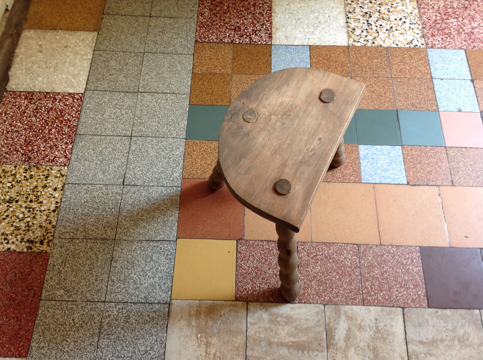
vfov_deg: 40.6
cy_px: 180
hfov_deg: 52.7
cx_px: 242
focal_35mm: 35
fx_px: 488
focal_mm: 4.28
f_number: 2.4
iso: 64
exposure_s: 1/15
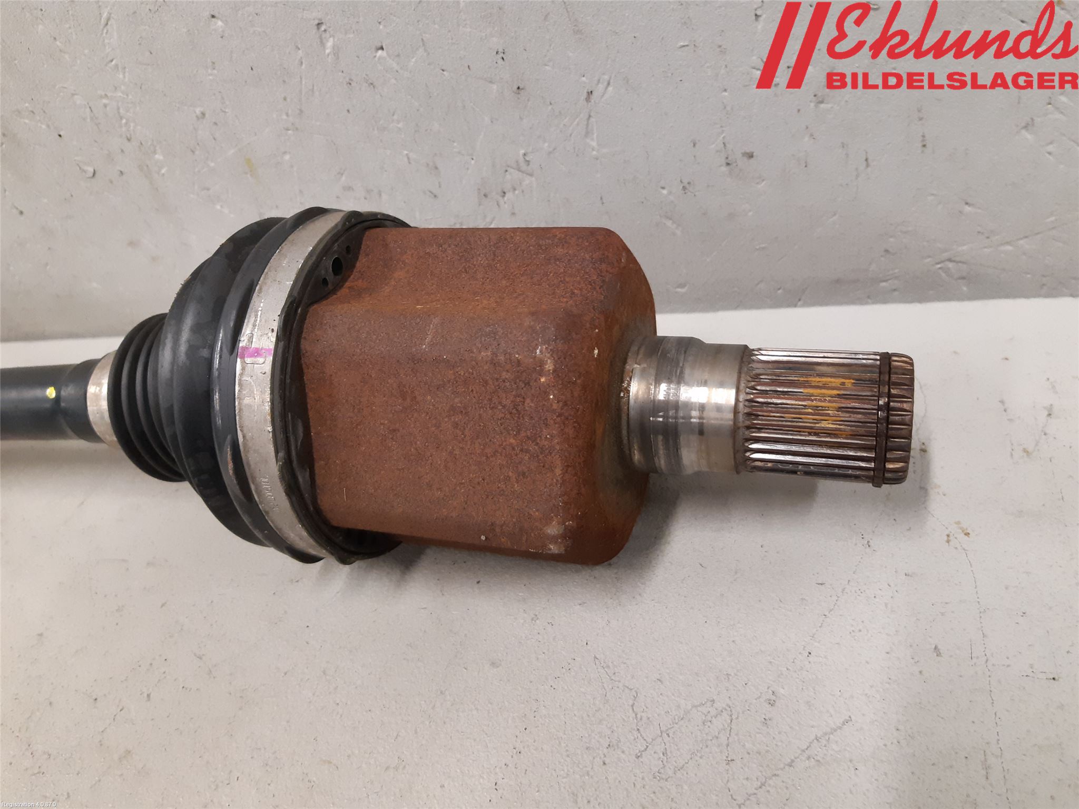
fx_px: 810
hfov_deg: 67.3
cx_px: 540
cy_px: 404
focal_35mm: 26
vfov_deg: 53.1
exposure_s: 1/50
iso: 250
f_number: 1.7
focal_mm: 3.93
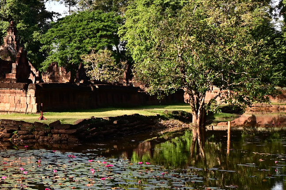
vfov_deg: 17.5
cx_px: -45
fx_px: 619
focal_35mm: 78
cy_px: 93
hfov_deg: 24.0
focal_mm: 31
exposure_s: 1/100
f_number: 8
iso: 100
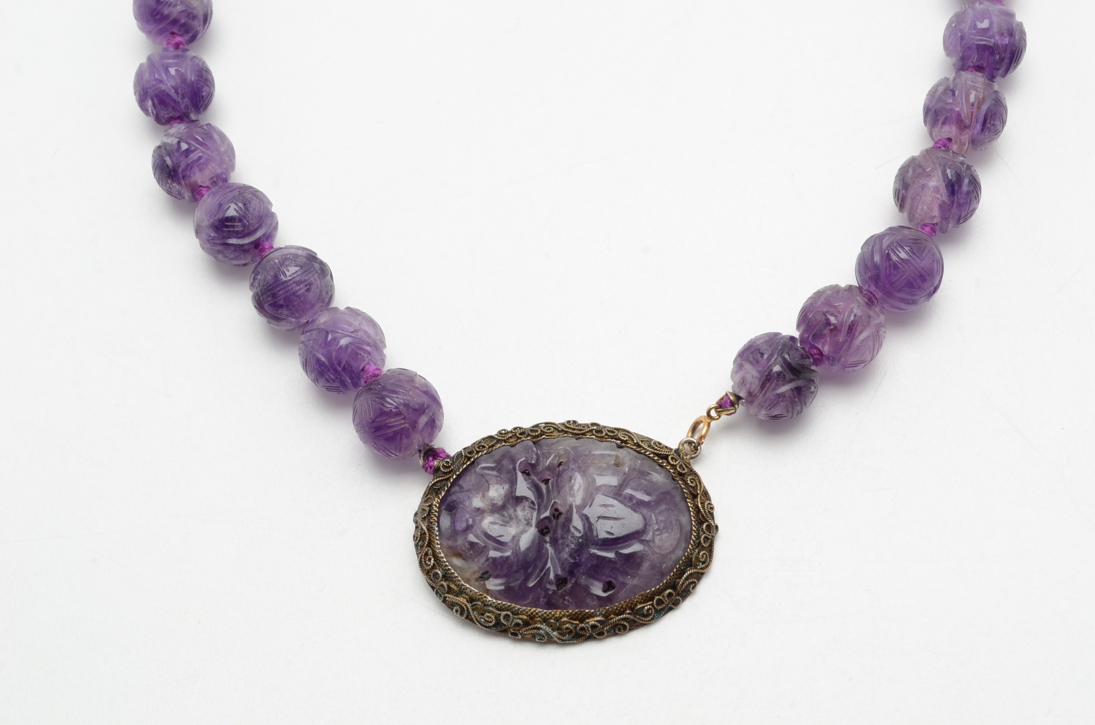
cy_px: 362
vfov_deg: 16.5
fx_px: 2504
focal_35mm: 82
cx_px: 548
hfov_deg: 24.7
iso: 200
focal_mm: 55
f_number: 14
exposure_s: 1/125
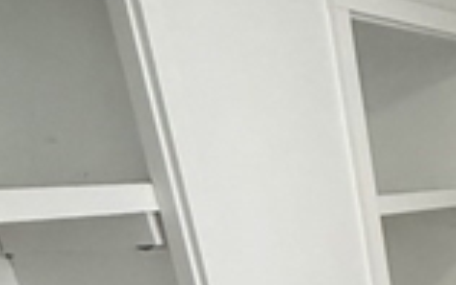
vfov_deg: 14.3
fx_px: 895
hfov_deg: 23.8
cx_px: 646
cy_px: 610
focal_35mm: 72
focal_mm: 2.22
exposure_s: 1/120
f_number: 2.2
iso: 250
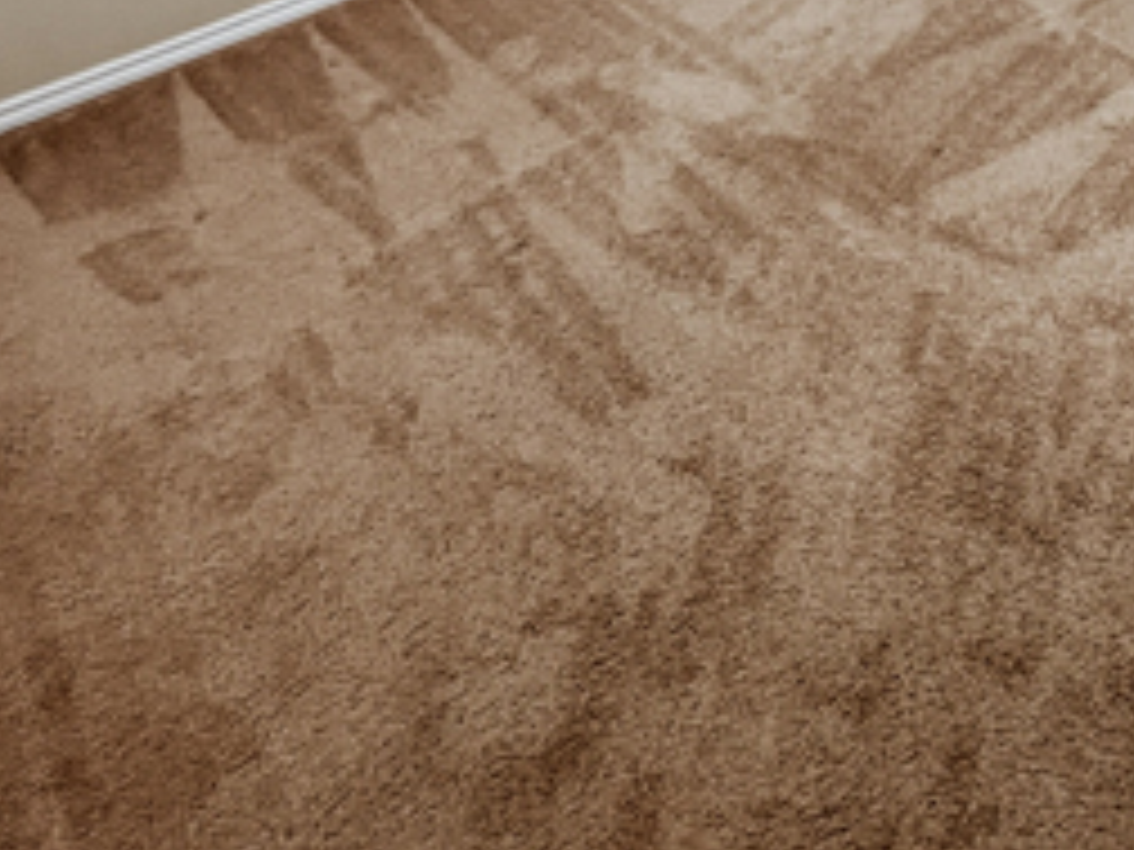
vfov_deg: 34.3
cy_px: -175
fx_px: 1081
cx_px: 999
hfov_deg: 49.9
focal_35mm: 33
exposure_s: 1/60
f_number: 1.8
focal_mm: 1.6
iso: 400
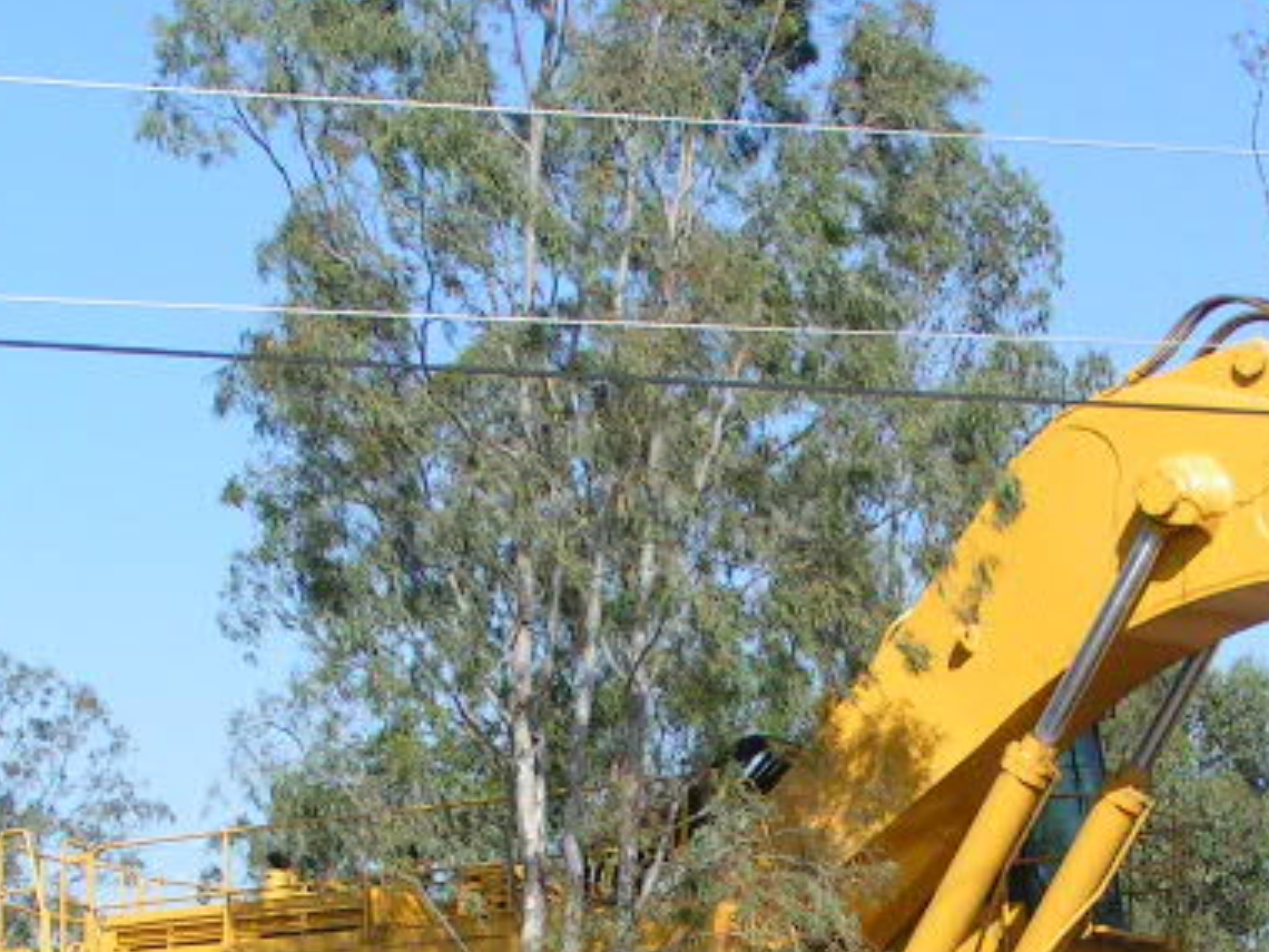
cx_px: 968
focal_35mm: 99
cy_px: 899
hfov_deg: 19.7
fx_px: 3629
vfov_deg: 14.7
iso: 50
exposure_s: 1/320
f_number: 5.6
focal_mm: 7.3
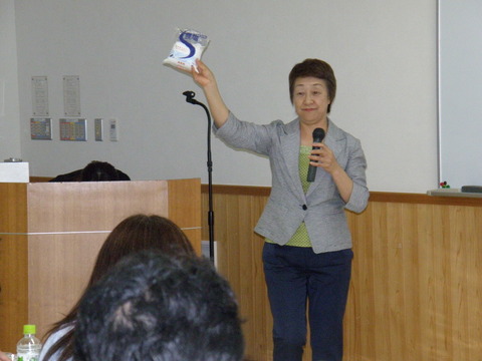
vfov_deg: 9.2
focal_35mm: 162
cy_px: 180
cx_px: 241
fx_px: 2256
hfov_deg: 12.2
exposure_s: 1/160
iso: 500
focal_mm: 28.71
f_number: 4.3
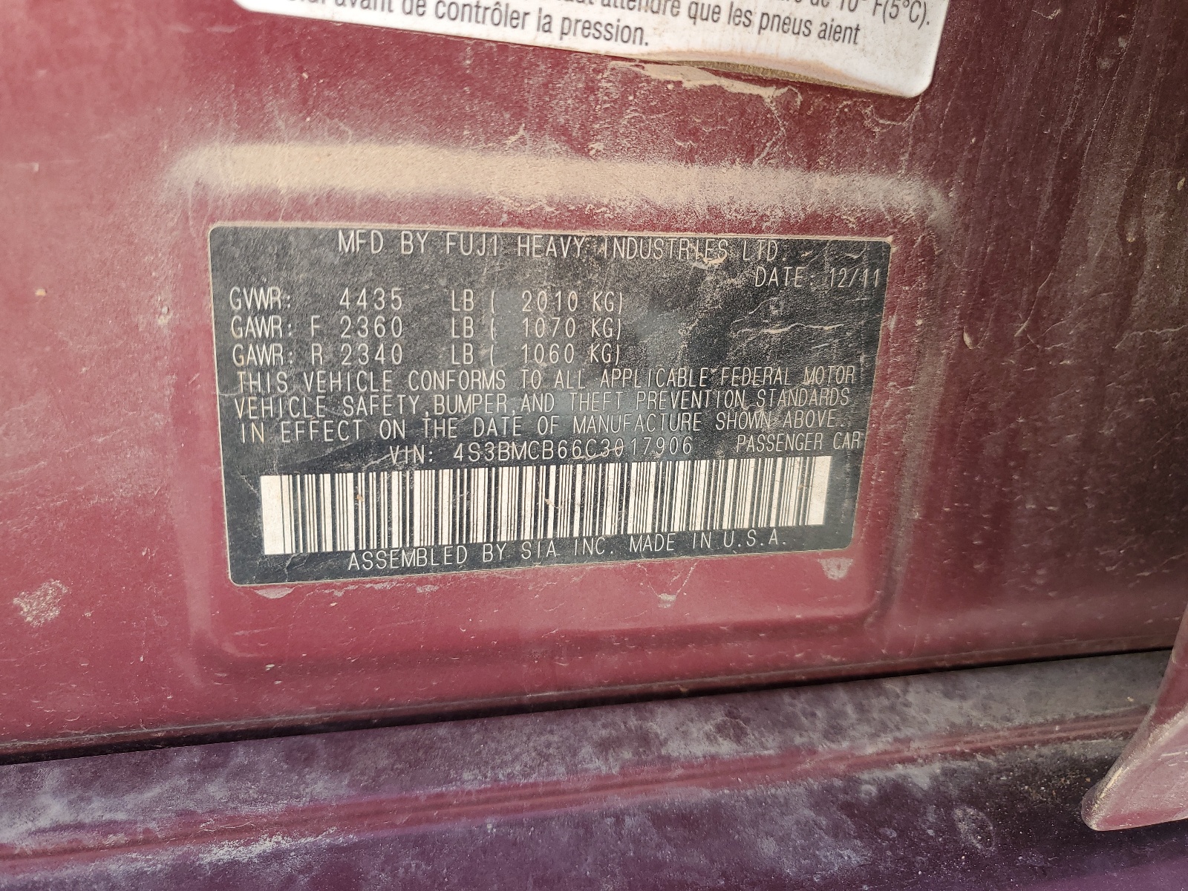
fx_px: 892
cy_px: 446
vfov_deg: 53.1
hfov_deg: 67.3
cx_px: 594
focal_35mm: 26
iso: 50
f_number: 1.5
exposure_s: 1/323
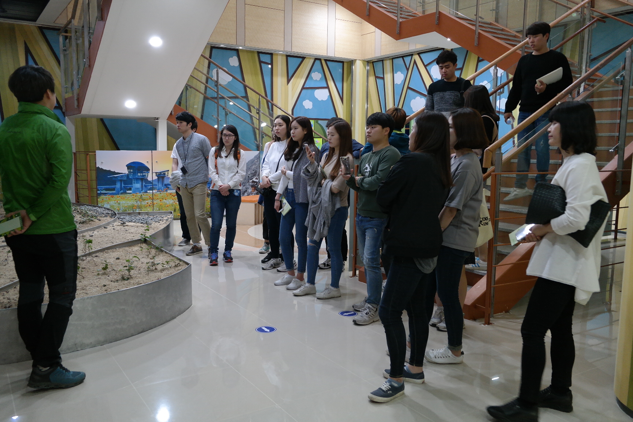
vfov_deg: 43.6
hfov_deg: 61.9
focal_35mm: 30
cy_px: 211
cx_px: 316
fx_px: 527
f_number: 3.5
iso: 800
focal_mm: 20
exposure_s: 1/40
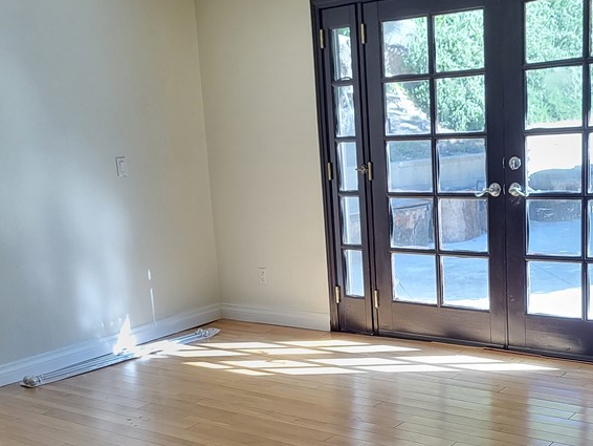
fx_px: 805
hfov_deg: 40.2
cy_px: 297
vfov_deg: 30.7
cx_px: 357
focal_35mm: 47
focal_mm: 5.4
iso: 200
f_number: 1.8
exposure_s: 1/120
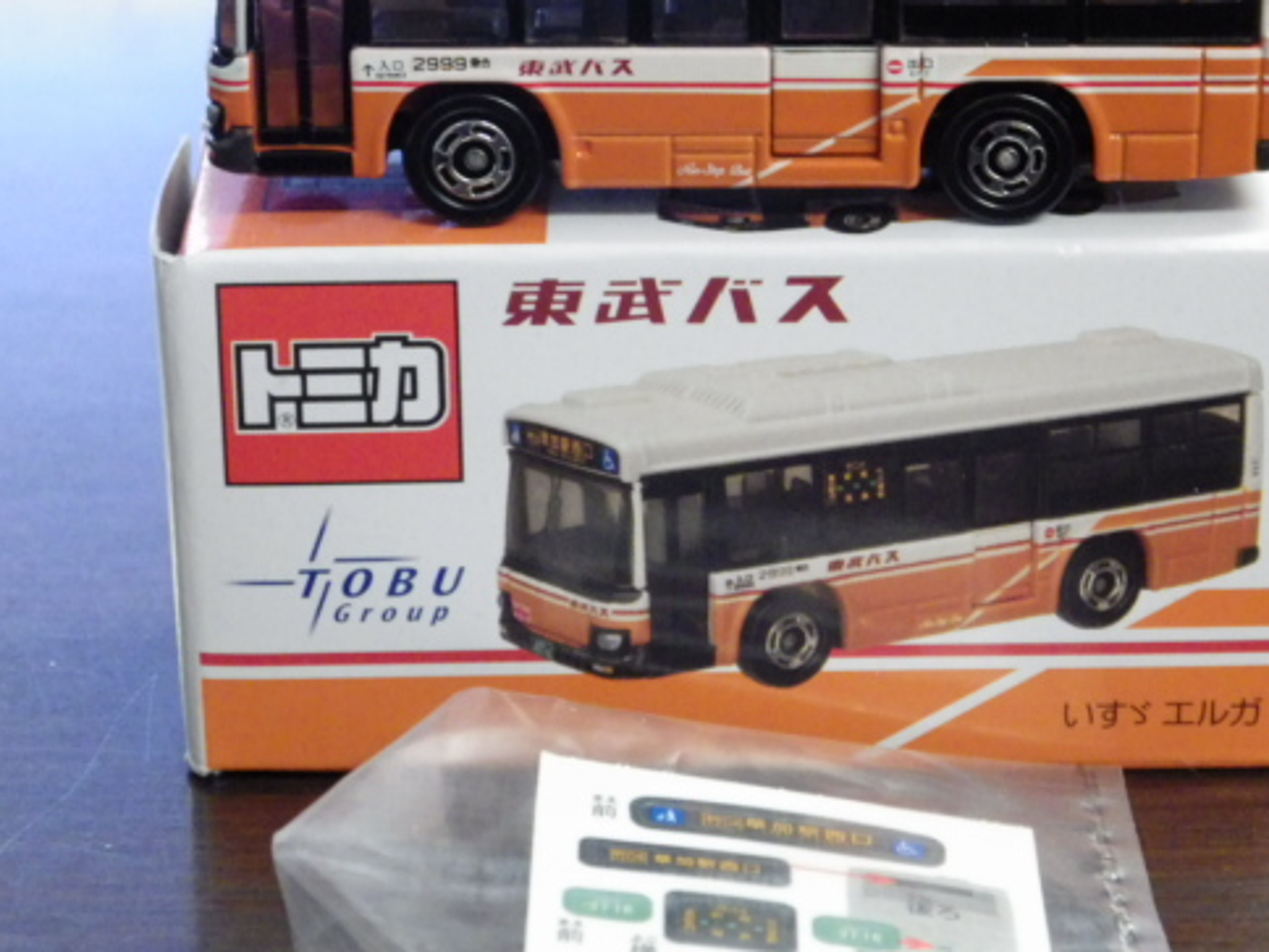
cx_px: 721
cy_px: 372
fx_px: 4216
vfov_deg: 12.9
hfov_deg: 17.1
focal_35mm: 115
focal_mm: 15.6
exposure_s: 1/30
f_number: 4.4
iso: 1000
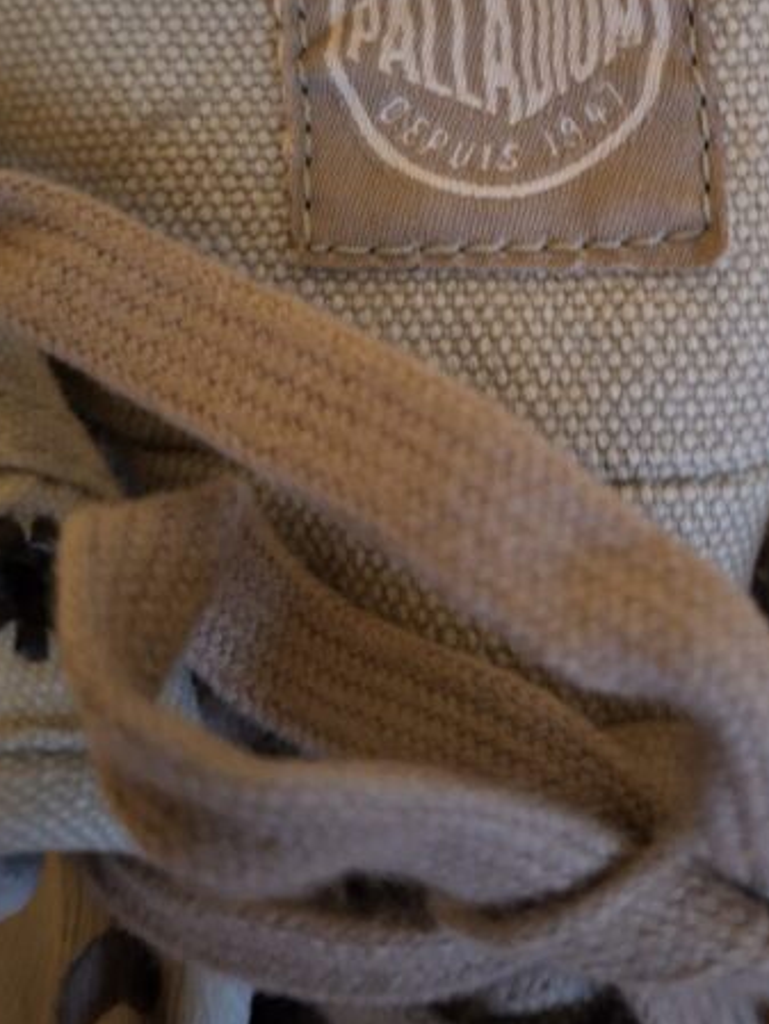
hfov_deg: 34.1
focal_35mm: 41
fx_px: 1214
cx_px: 612
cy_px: 194
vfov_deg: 43.5
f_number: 1.8
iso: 1250
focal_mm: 5.54
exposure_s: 1/20
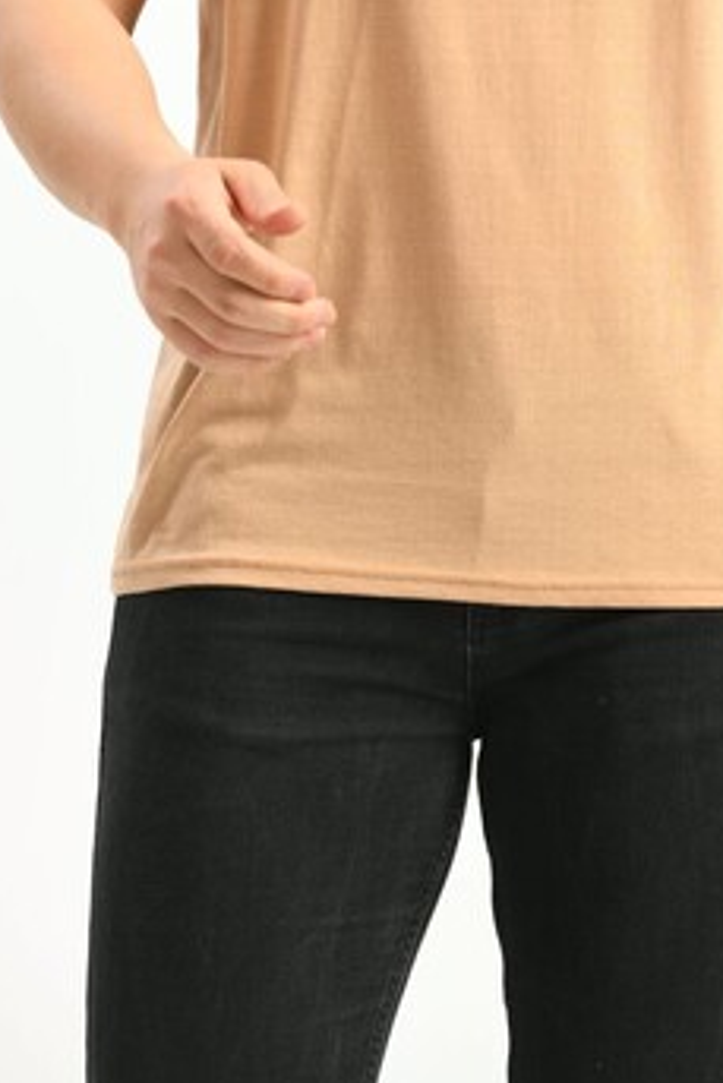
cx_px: 499
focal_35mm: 295
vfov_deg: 6.9
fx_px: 8877
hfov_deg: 4.7
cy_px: -85
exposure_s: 1/160
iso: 100
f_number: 5.6
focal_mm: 135
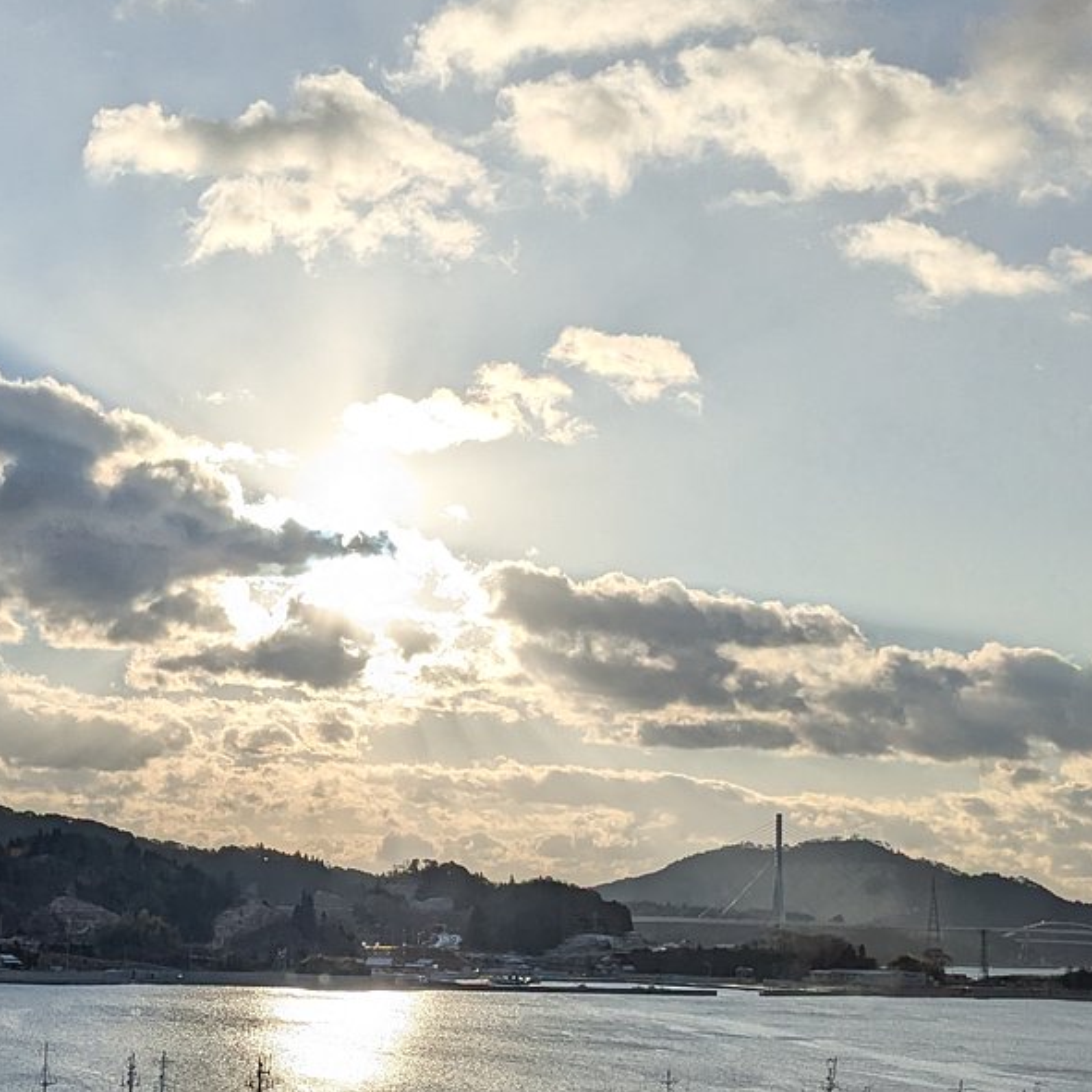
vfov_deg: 27.6
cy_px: 678
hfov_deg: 27.3
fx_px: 2213
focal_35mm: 62
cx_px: 255
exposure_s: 1/23256
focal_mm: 4.38
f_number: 1.73
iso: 78
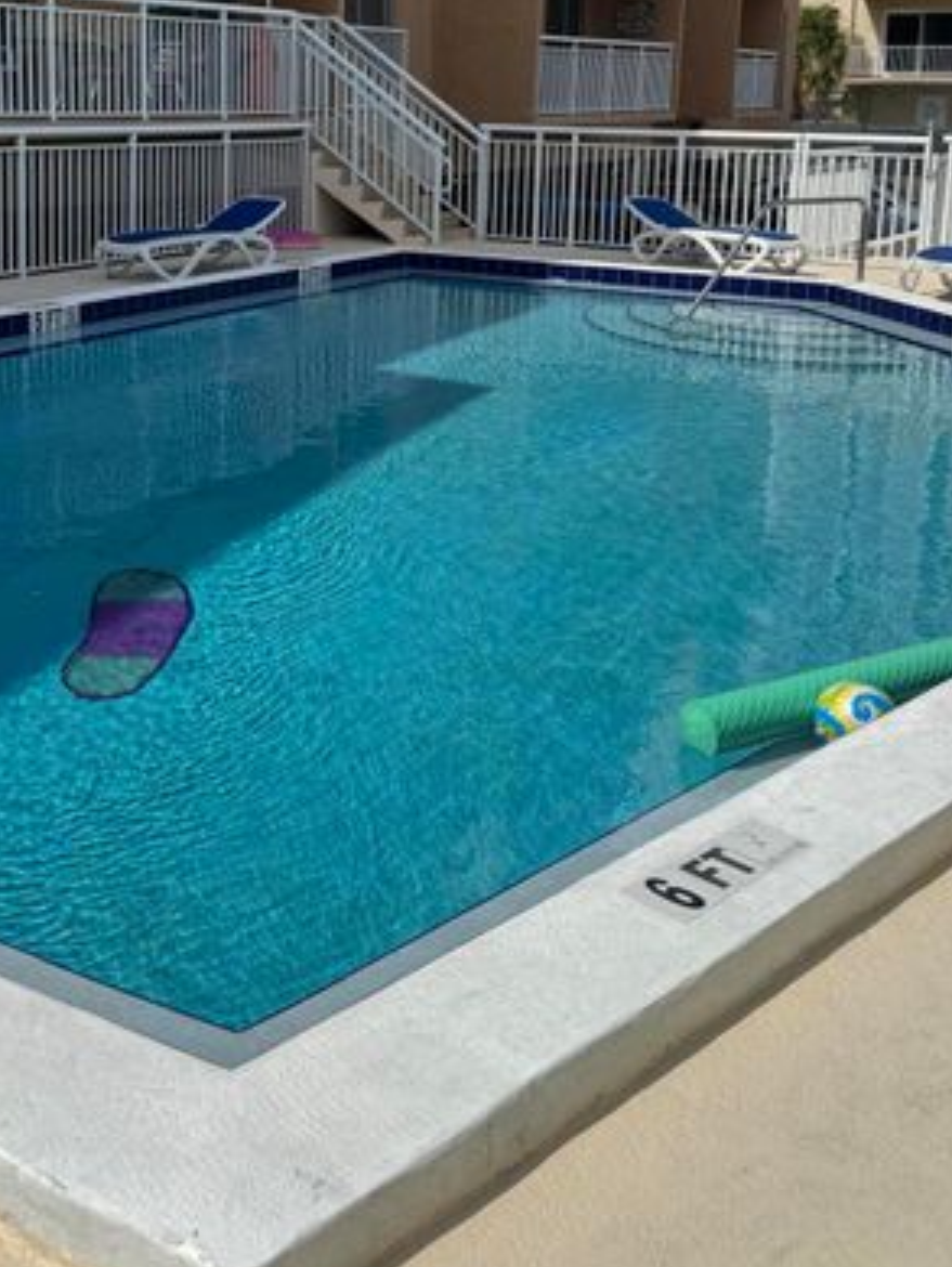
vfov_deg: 44.3
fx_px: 1502
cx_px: 364
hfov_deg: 35.0
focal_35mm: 41
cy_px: 323
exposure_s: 1/7937
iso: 80
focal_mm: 6.76
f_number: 1.78
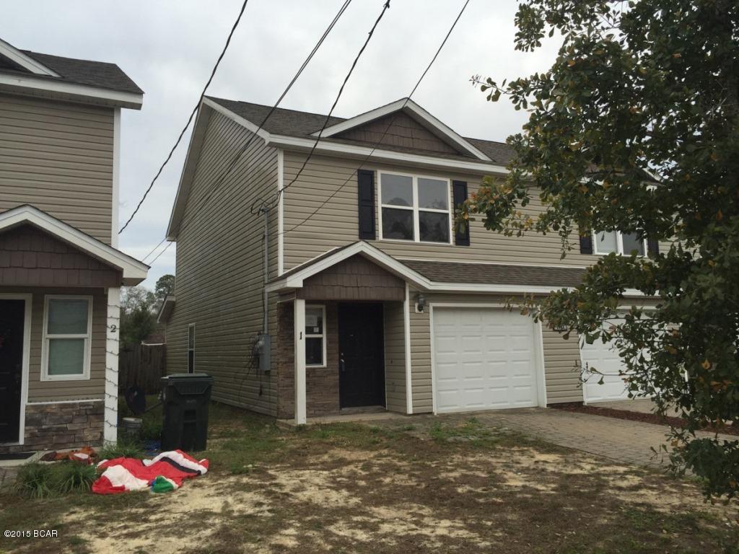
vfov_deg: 48.2
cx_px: 370
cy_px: 277
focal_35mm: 29
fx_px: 619
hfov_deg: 61.7
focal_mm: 4.15
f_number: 2.2
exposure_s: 1/775
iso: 32
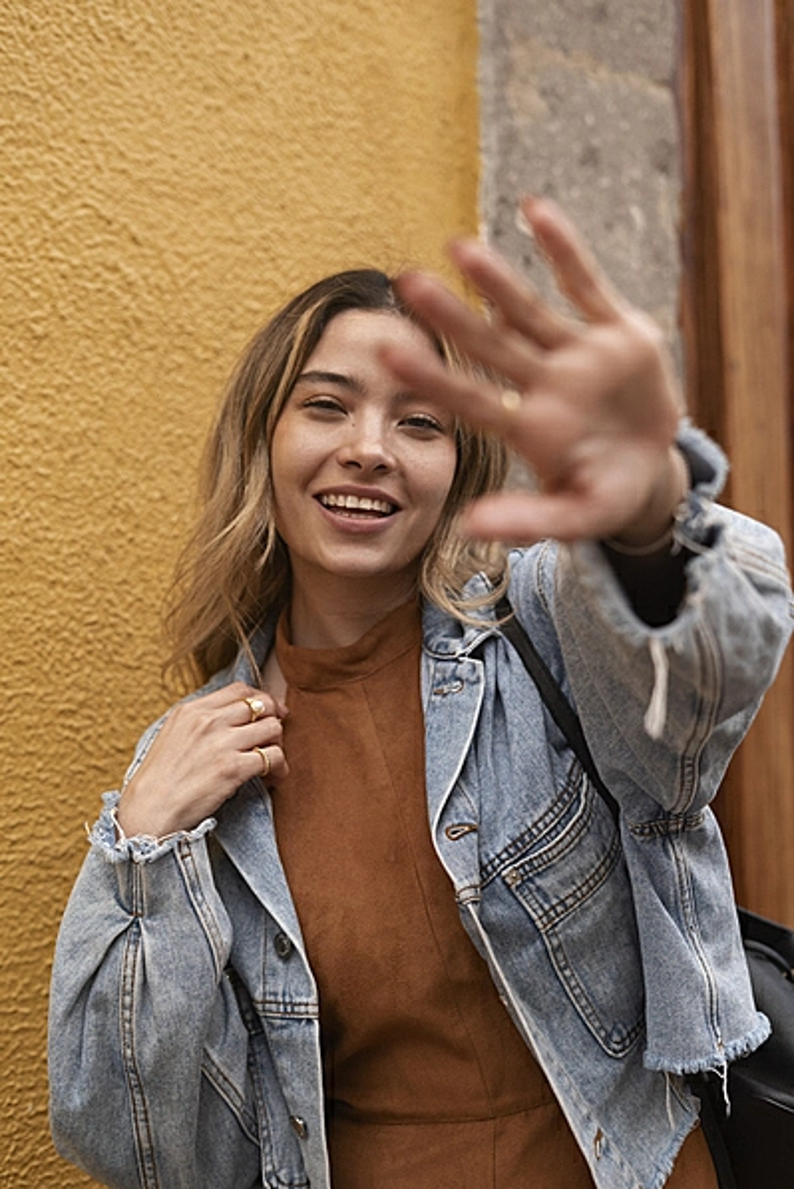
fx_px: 1651
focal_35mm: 50
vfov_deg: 39.6
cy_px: 594
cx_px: 397
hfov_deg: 27.0
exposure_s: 1/160
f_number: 2.8
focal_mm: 50
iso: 640
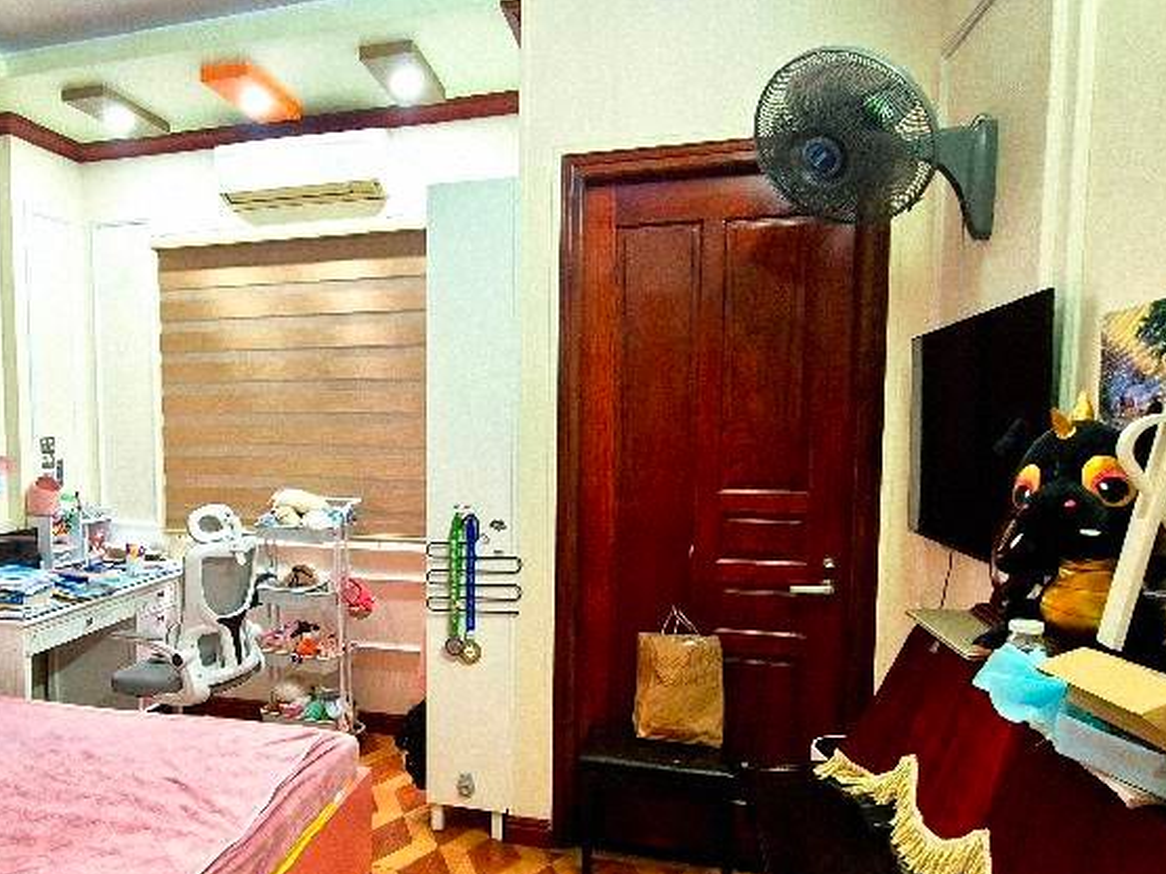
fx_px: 808
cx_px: 353
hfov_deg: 68.8
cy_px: 502
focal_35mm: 24
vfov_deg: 56.6
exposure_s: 1/50
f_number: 2.2
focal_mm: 2.2
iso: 500
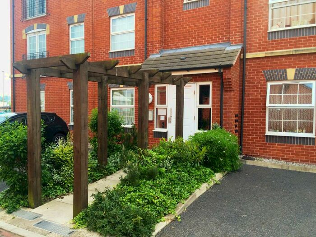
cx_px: 158
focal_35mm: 29
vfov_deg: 48.2
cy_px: 118
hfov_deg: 61.7
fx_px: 265
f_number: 2.2
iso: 32
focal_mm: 4.15
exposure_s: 1/549
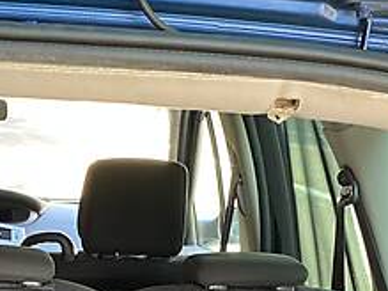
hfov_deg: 20.1
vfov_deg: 13.8
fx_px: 1064
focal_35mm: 95
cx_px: 12
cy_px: 529
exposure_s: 1/67
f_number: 1.8
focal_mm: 4.2
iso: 125
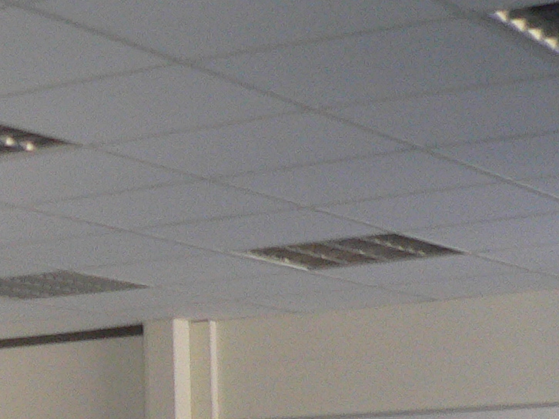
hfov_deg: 14.2
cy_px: 510
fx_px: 2050
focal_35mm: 127
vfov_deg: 11.4
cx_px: -357
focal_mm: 6
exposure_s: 1/15
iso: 200
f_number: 2.8
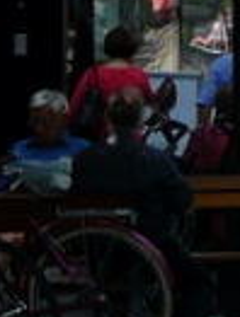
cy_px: -270
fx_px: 4839
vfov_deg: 3.7
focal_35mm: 526
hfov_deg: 2.8
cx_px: 967
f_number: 5
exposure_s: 1/250
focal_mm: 11.4
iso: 100
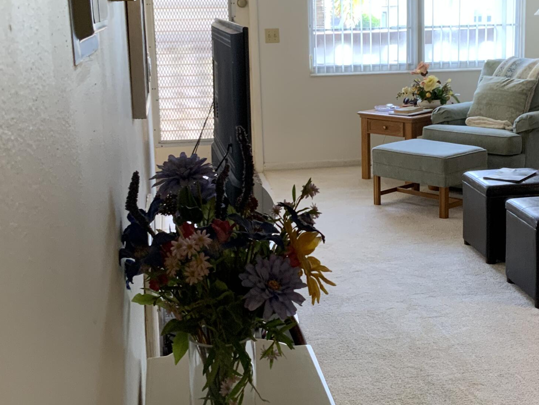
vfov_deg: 24.4
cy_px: 175
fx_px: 934
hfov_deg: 31.9
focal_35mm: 60
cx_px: 354
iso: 80
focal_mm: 3
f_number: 1.8
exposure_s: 1/60
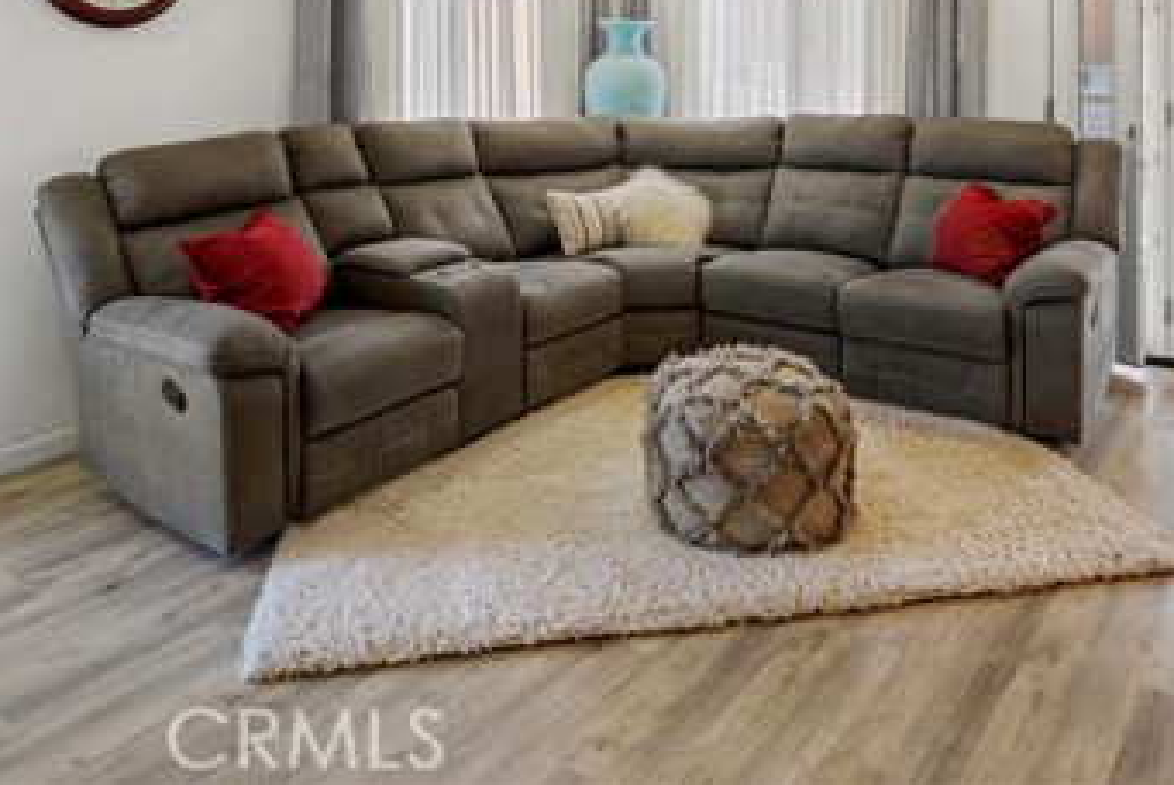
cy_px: 53
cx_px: 630
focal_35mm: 30
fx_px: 979
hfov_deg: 61.8
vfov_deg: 39.9
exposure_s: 15
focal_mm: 16
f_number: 22
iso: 64
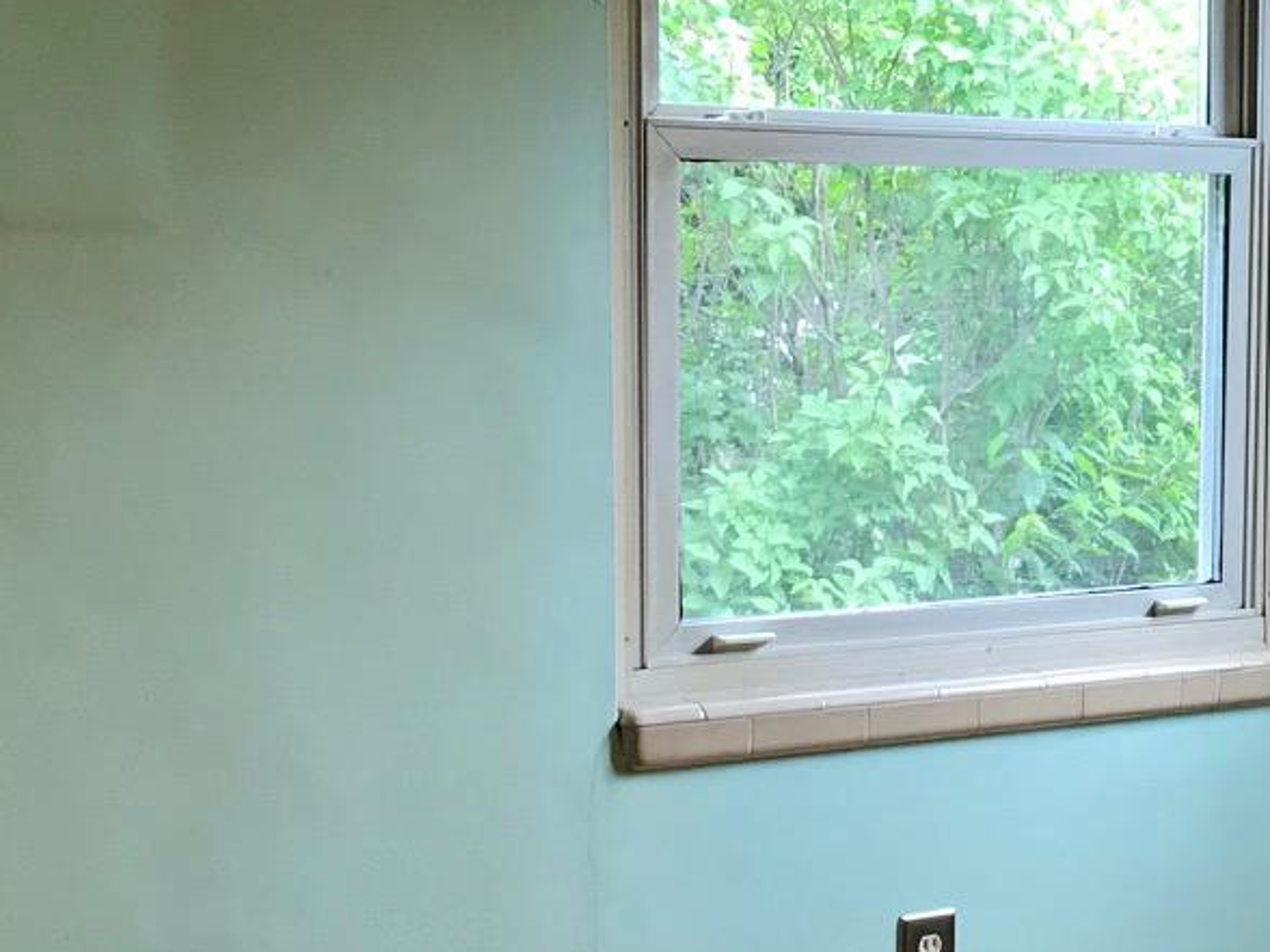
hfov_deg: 19.1
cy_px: 676
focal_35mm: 96
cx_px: 1607
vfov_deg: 15.4
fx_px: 3522
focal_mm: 3.99
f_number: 1.8
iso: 32
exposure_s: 1/60
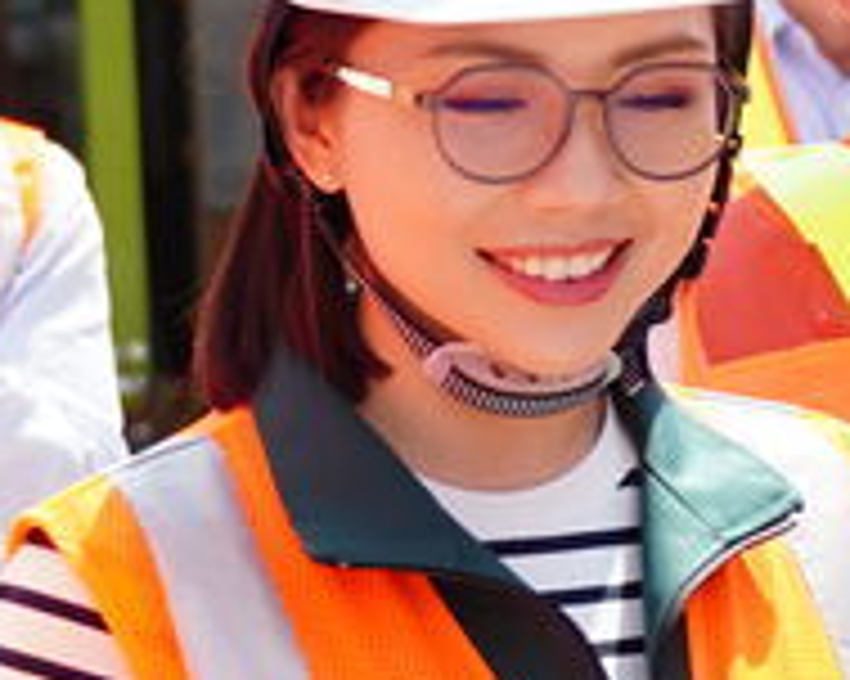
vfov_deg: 5.2
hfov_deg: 6.3
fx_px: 7422
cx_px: 1974
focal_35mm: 295
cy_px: 502
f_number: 2.8
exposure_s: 1/800
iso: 100
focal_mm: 31
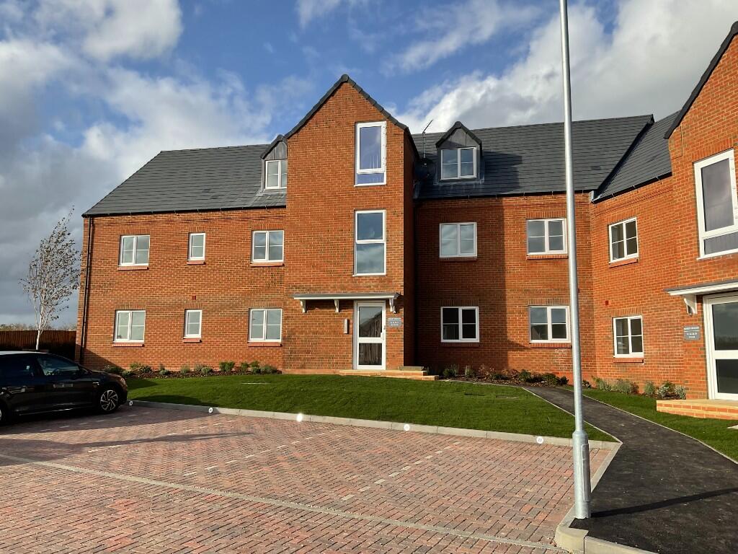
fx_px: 618
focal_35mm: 29
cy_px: 277
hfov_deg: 61.7
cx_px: 369
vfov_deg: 48.2
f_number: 1.8
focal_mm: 3
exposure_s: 1/1279
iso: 16
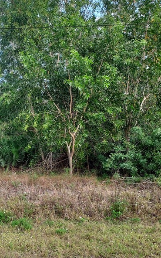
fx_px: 309
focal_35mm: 44
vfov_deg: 45.3
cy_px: 124
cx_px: -26
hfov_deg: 26.4
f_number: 1.8
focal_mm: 4.6
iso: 40
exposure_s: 1/213
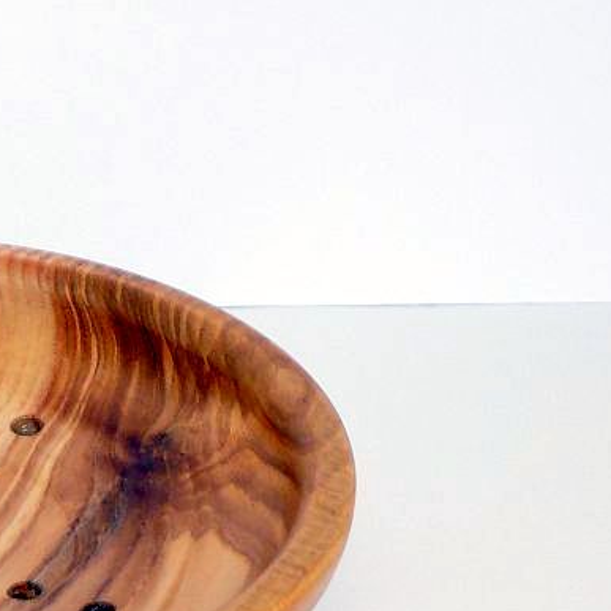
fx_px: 4433
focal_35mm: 222
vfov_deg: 7.9
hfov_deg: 7.8
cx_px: -125
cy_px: 478
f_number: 3.9
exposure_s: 1/30
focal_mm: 14.1
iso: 100
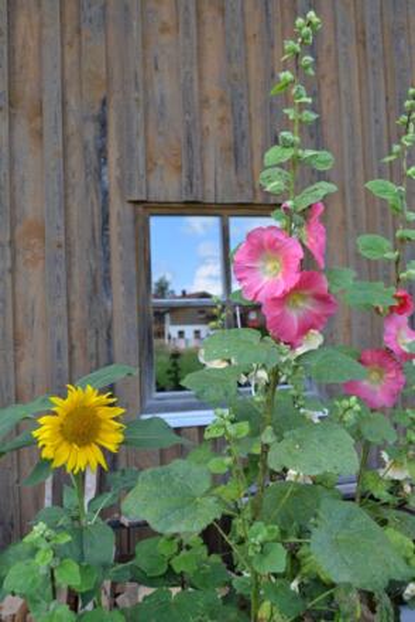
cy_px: 311
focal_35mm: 36
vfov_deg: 53.1
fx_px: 621
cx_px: 208
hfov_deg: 36.9
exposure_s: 1/125
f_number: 5.6
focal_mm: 24
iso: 160
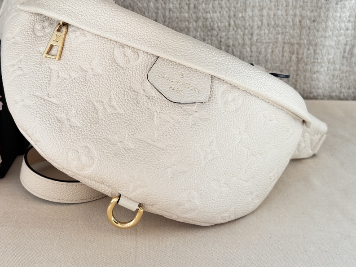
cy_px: 100
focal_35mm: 61
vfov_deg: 24.0
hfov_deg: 31.5
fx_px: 627
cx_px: 132
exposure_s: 1/125
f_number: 1.78
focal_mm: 6.76
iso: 50
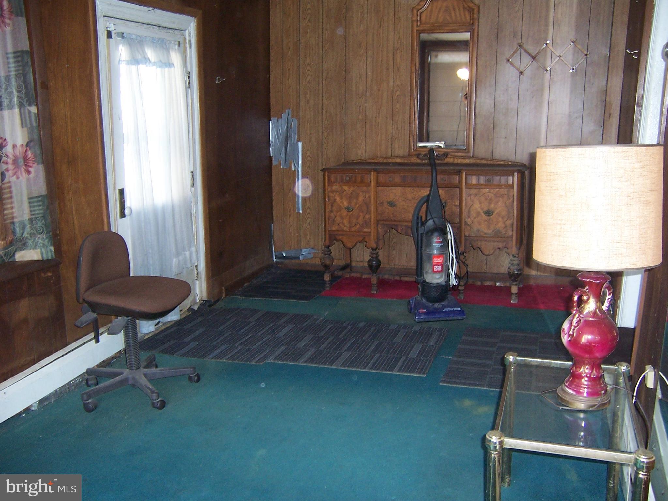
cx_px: 334
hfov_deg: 55.4
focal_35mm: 33
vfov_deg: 42.9
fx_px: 637
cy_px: 250
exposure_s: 1/60
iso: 140
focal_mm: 5.5
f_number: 2.8
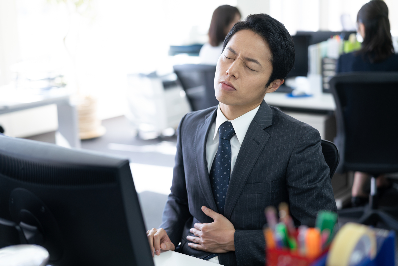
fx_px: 608
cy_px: 133
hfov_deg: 36.2
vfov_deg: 24.6
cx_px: 199
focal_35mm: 55
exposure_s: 1/125
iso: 200
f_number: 2.2
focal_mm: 55
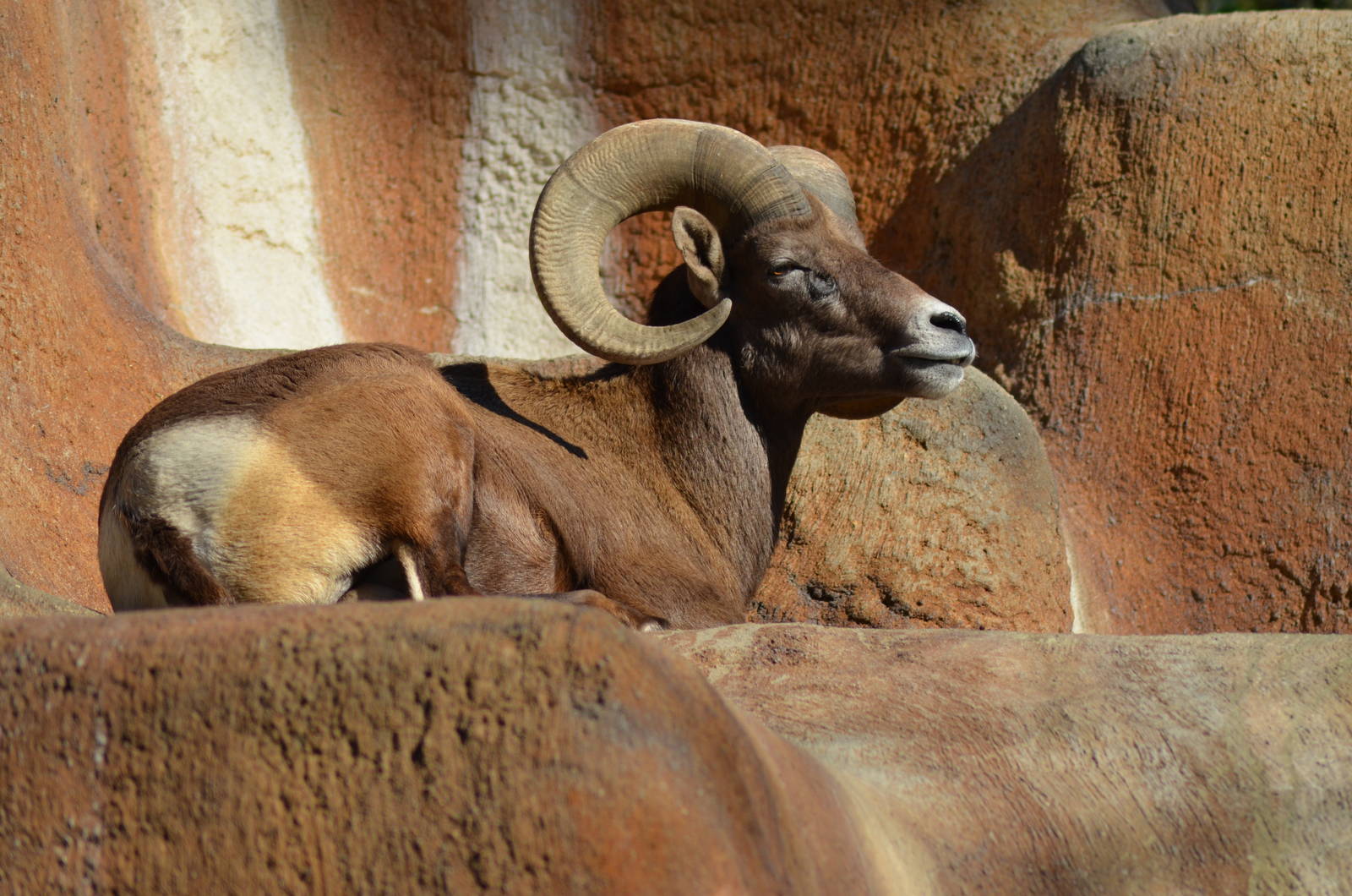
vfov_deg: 4.0
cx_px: 676
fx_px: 12931
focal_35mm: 345
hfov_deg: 6.0
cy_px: 448
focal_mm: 230
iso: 360
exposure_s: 1/2000
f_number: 5.6
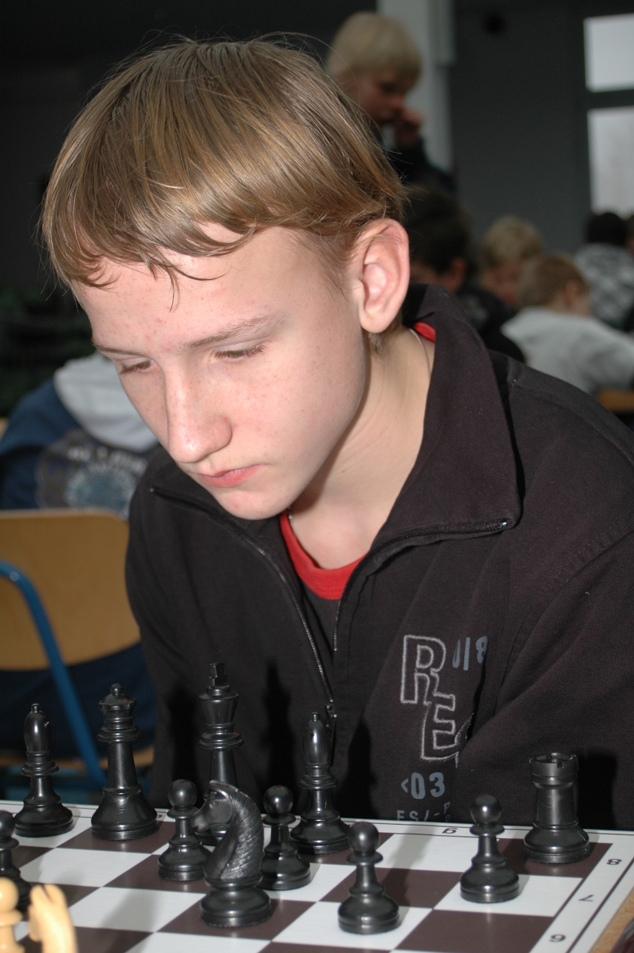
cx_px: 317
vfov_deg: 27.0
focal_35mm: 75
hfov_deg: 18.2
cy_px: 476
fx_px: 1985
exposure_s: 1/60
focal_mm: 50
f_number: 5.6
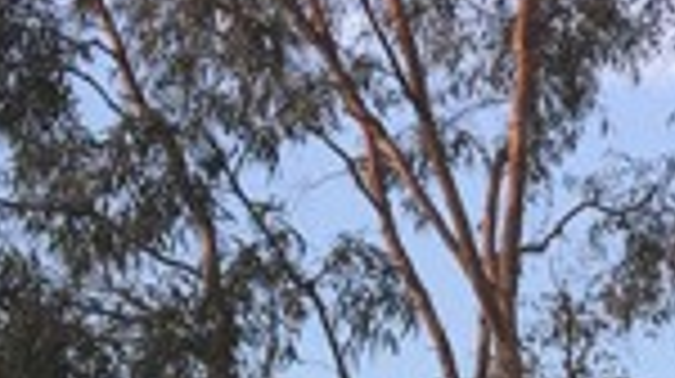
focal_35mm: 135
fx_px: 2414
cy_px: 936
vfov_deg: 8.2
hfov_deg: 15.1
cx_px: 922
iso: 32
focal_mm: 4.15
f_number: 2.2
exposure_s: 1/120
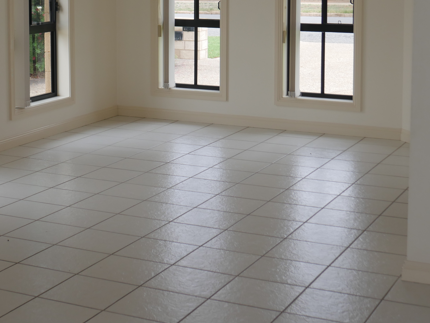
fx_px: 1007
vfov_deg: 18.0
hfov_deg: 23.9
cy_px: 44
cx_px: 120
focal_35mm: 81
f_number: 4.7
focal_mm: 22
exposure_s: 1/60
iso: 200
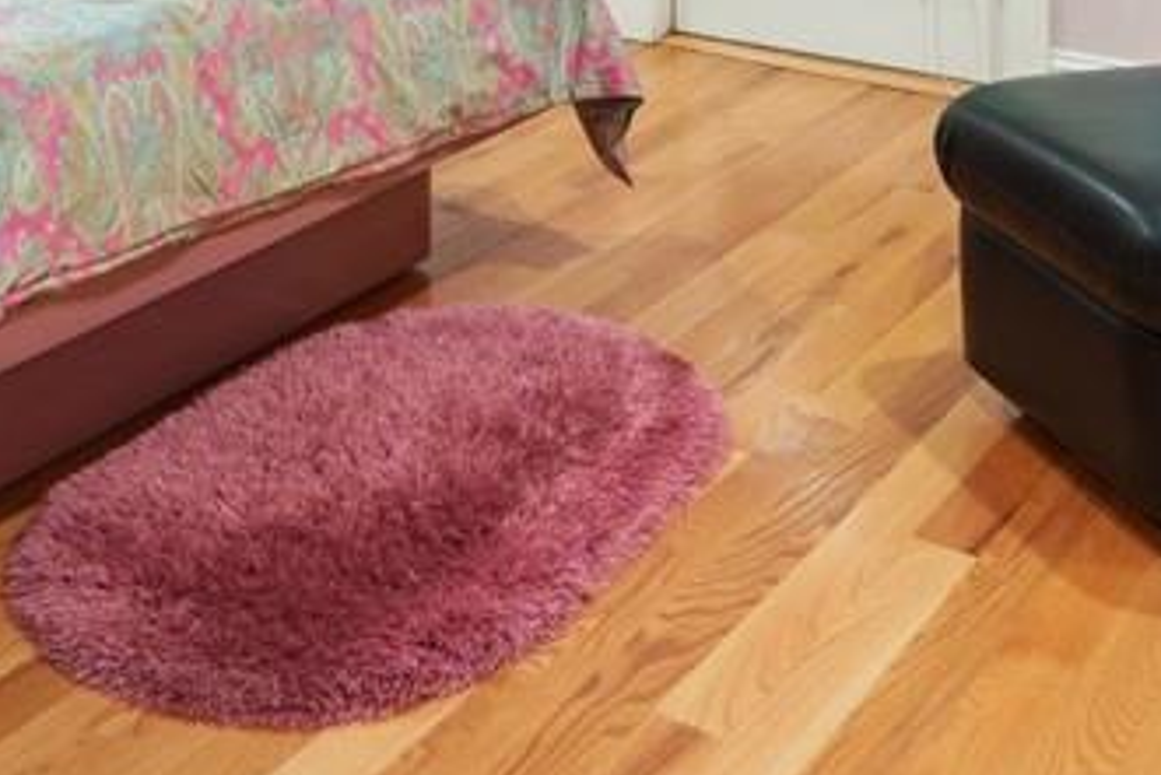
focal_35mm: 59
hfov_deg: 33.8
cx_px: 437
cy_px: -335
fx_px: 1903
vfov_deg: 20.3
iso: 200
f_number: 11
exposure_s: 5
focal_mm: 18
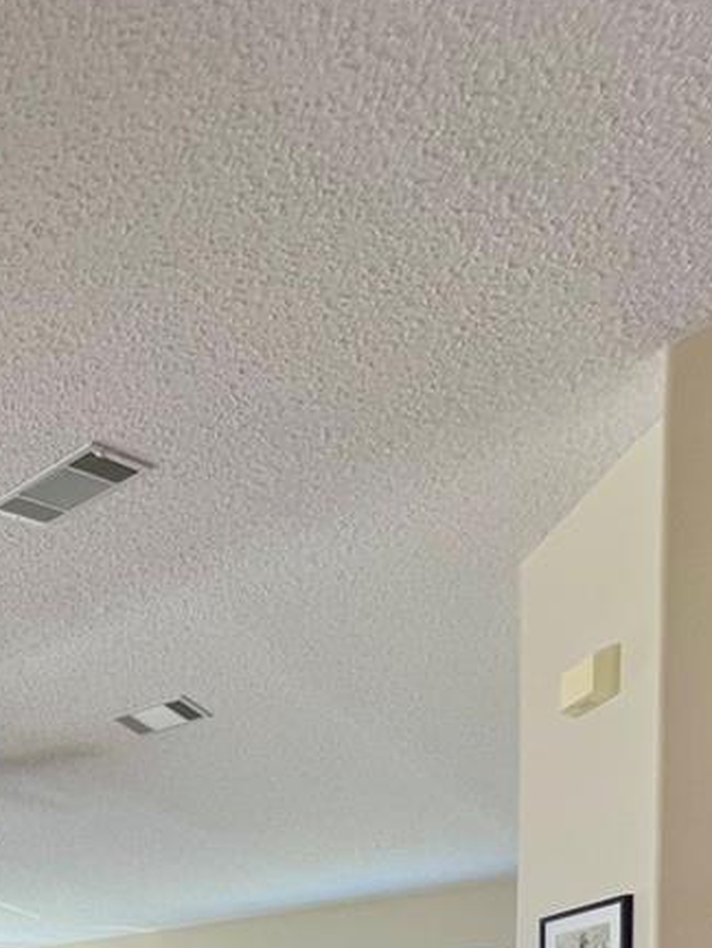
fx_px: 987
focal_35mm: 36
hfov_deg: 33.7
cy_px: 1145
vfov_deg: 38.0
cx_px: -96
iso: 100
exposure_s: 1/120
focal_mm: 1.57
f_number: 1.8
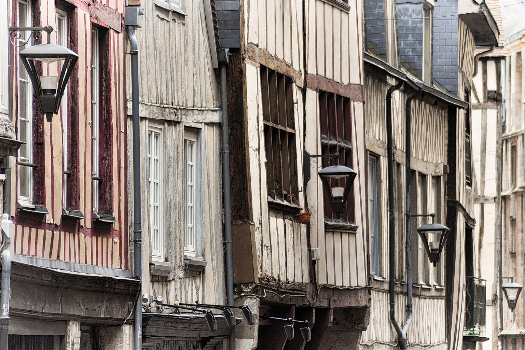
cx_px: 263
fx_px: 4075
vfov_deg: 4.9
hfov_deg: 7.4
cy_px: 175
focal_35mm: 280
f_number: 4.5
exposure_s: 1/640
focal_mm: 185
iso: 200
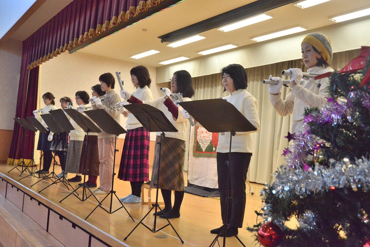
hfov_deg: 50.7
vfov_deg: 35.1
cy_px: 124
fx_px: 391
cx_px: 185
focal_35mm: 38
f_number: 11
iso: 6400
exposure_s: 1/500
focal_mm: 38
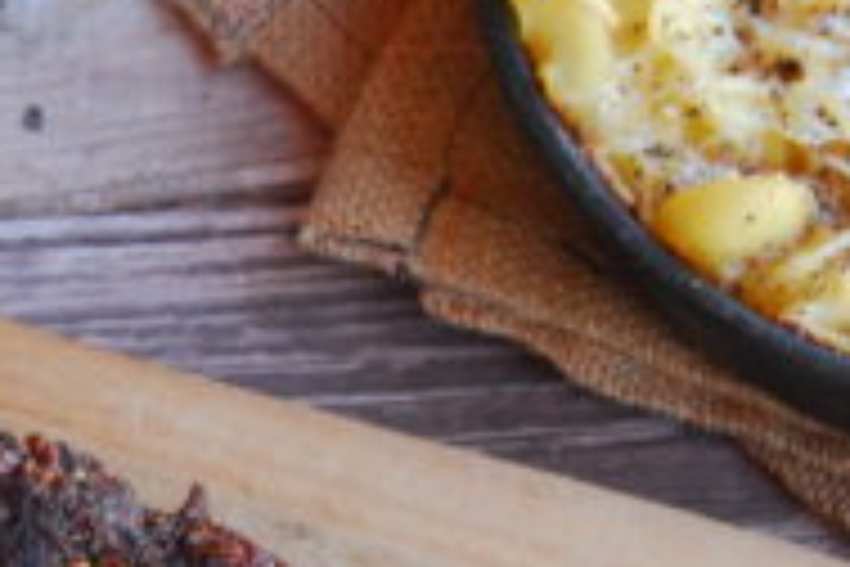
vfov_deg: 5.4
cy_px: 378
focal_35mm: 254
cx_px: 126
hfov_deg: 8.1
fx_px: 5997
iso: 200
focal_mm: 40
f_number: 4.5
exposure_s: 1/30
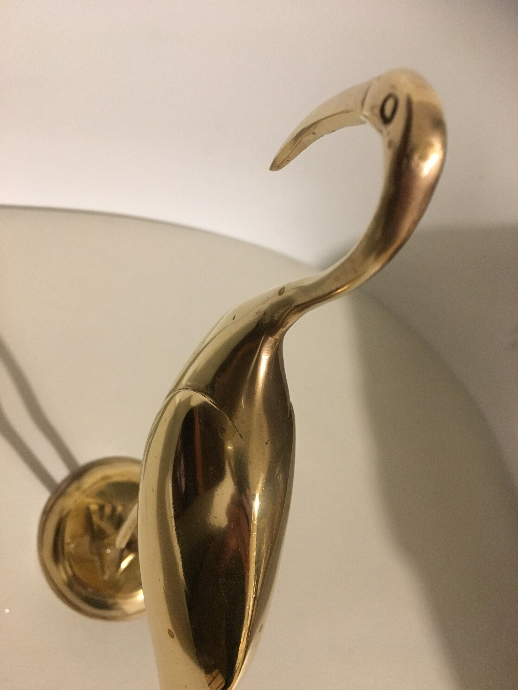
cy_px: 345
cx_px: 259
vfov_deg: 61.7
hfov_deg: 48.2
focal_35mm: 29
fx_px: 579
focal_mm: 4.15
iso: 200
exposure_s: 1/20
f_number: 2.2
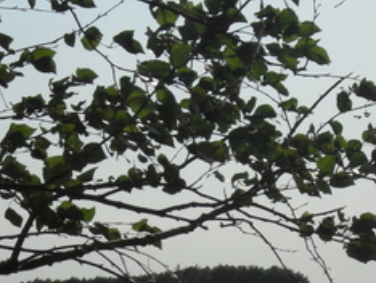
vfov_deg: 6.8
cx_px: 196
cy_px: 246
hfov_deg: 9.0
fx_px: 2381
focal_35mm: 219
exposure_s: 1/250
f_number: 15.2
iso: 80
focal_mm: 18.9
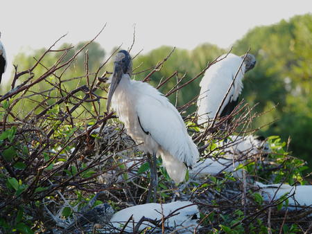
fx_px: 2705
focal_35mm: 300
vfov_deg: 5.0
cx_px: 156
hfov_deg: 6.6
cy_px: 117
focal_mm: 150
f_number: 4.5
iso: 500
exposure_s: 1/320
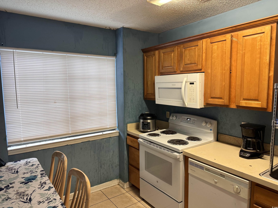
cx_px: 139
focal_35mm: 24
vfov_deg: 56.8
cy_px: 104
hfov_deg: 71.6
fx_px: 193
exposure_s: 1/60
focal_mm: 6.76
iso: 200
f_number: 1.78
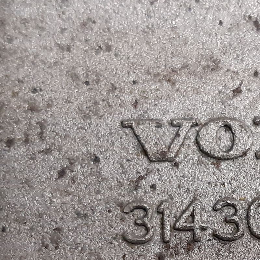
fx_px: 501
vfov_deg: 27.8
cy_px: 242
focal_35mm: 59
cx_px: 271
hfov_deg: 27.1
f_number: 1.7
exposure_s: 1/50
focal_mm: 3.93
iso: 250
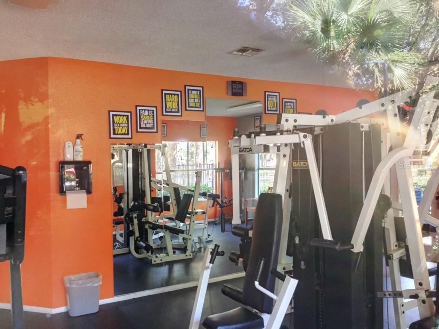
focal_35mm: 31
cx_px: 220
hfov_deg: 58.4
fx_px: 393
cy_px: 164
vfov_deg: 45.4
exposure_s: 1/30
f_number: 2.4
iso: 100
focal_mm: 3.3
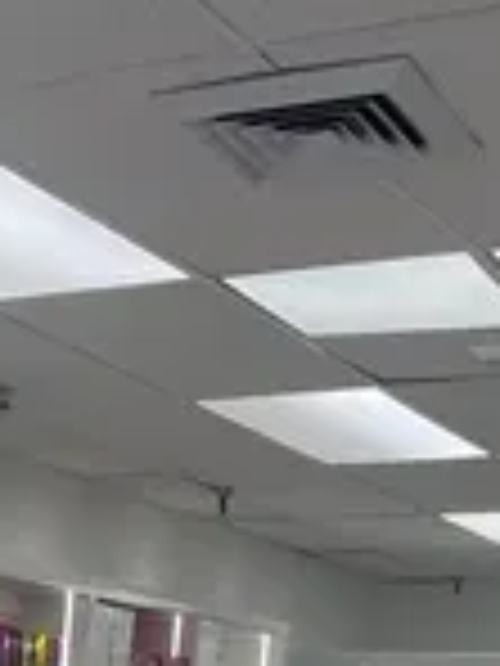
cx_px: -144
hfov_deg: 15.6
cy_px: 1163
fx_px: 1733
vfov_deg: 17.9
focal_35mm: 90
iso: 32
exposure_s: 1/228
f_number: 1.6
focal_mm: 5.1
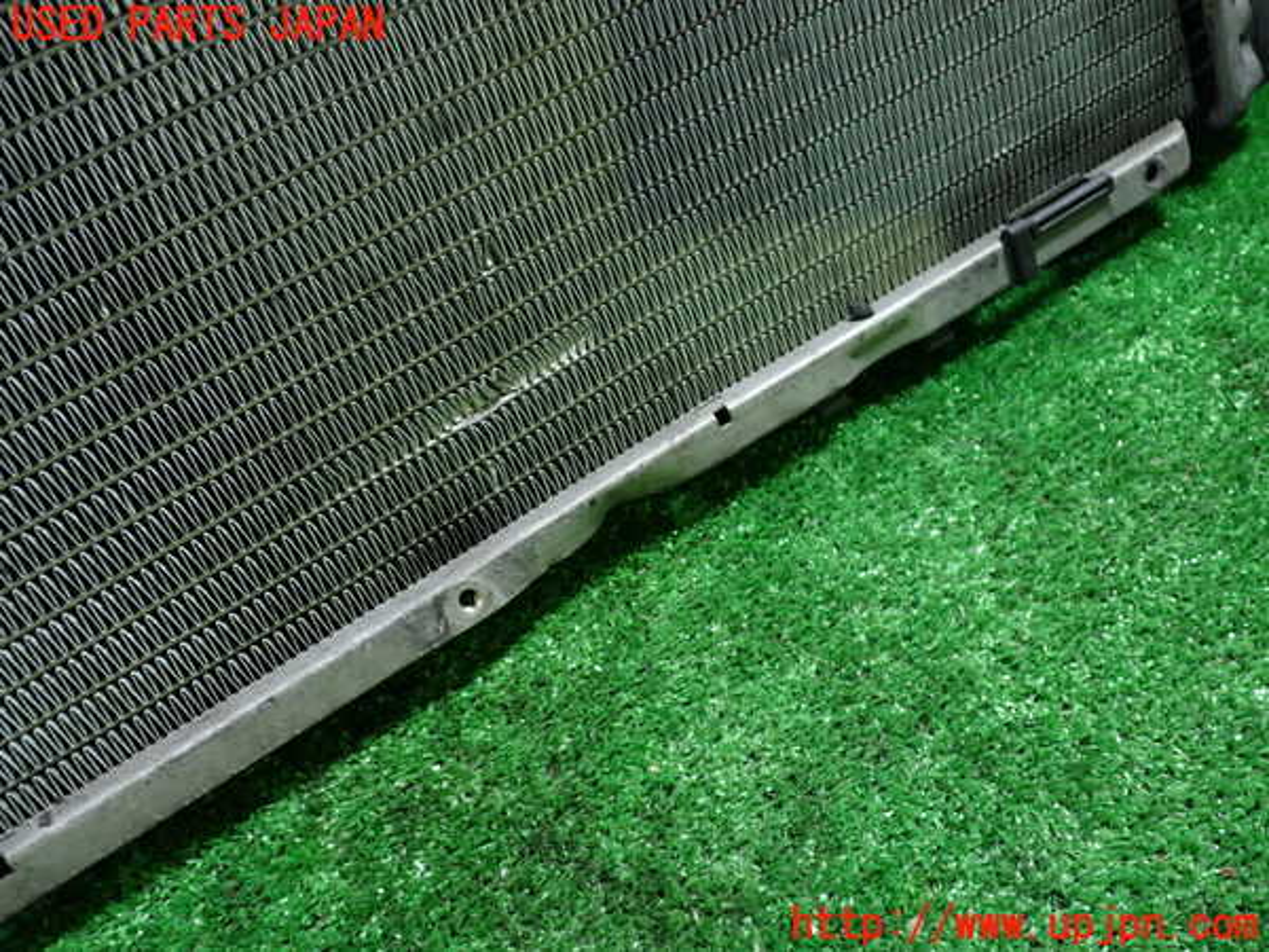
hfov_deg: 60.0
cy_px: 476
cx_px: 634
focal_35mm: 30
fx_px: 1100
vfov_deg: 46.8
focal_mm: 5.4
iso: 400
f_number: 2.3
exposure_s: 1/30
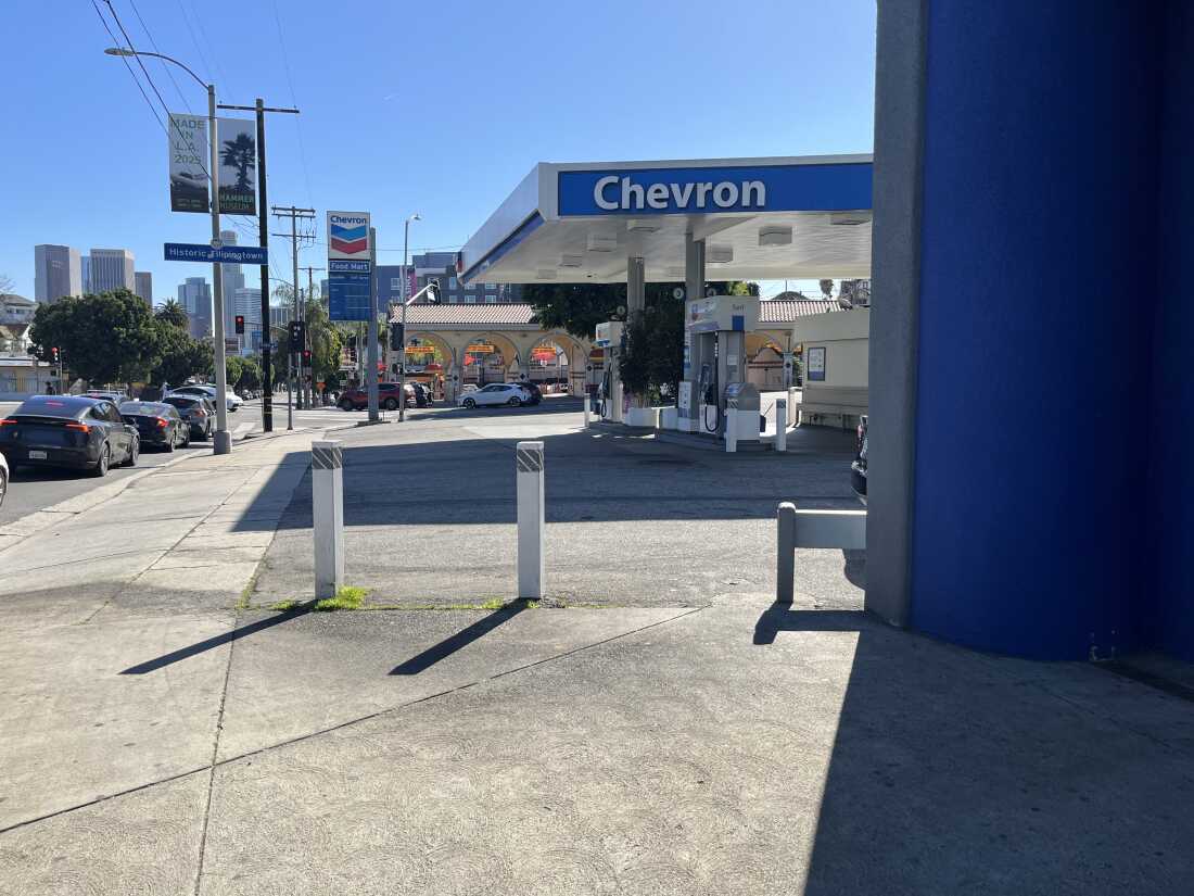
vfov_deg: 53.1
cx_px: 597
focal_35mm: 26
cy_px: 448
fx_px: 897
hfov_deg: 67.3
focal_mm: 5.1
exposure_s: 1/2632
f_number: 1.6
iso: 50
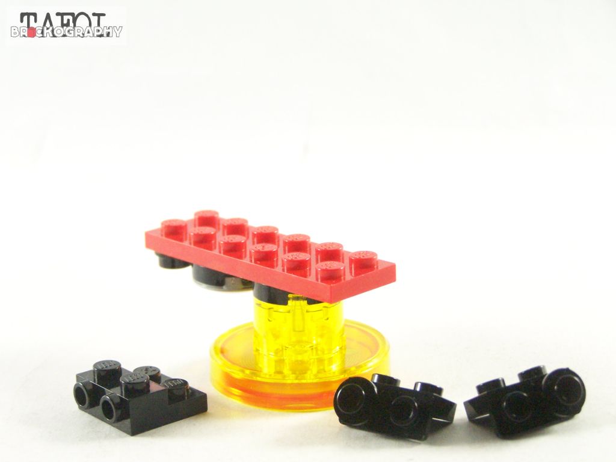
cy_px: 231
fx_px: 1459
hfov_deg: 23.8
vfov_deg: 18.0
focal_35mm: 82
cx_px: 308
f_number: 3.2
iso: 400
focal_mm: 13.7
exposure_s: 1/60
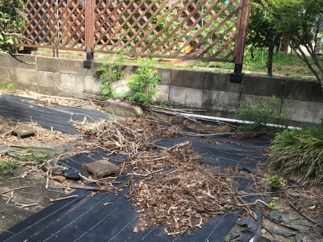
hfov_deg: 45.3
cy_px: 146
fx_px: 382
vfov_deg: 35.0
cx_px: 116
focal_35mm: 41
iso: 25
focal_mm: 4.15
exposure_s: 1/343
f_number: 2.2
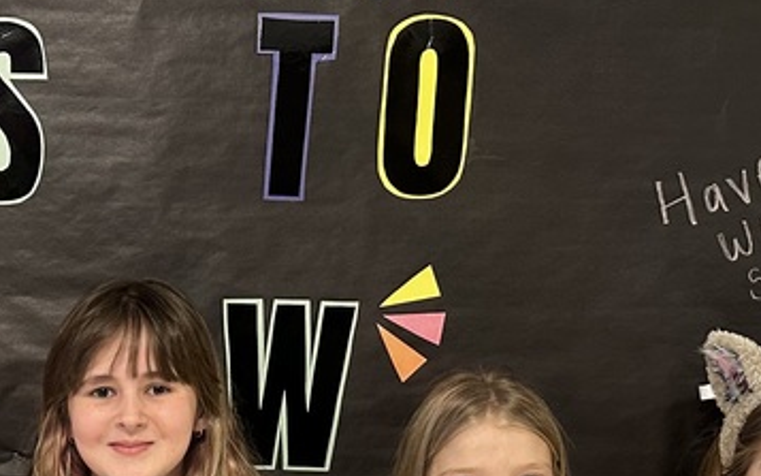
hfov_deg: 27.2
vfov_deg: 16.6
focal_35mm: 73
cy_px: 655
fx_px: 1514
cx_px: 66
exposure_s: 1/60
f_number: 1.78
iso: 250
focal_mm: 6.86
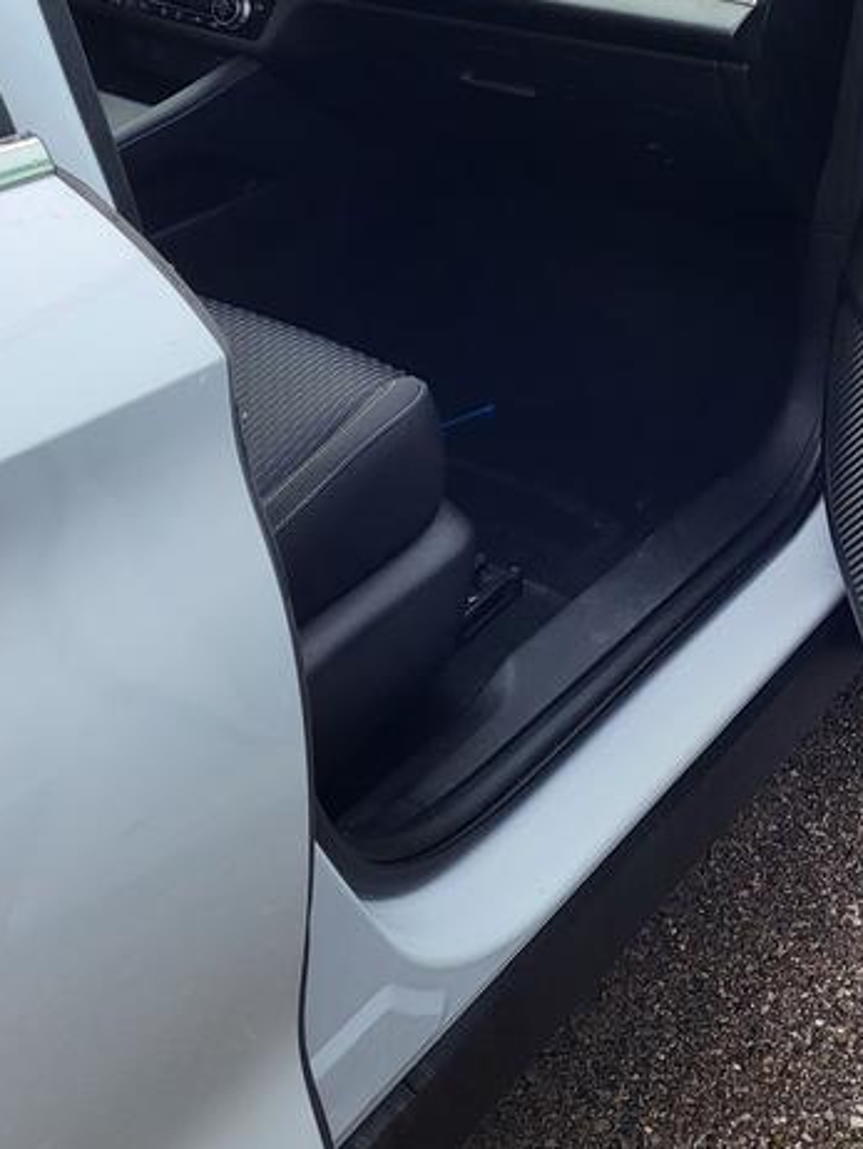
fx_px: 1793
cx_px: 754
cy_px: 139
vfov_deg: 33.8
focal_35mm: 54
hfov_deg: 26.3
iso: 40
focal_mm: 5.4
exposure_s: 1/525
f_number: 1.8
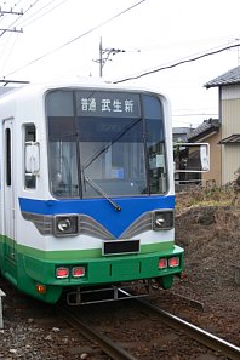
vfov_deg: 40.3
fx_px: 490
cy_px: 179
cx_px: 73
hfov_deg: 27.3
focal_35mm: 49
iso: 80
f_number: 5.6
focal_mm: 7.4
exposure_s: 1/160
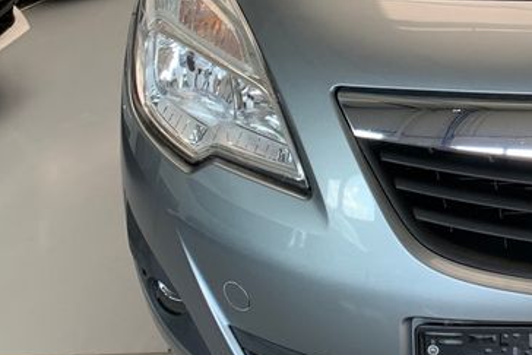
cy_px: -48
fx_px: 1123
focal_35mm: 76
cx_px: 642
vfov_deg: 17.3
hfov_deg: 24.2
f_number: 1.8
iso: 64
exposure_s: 1/121
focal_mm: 4.25
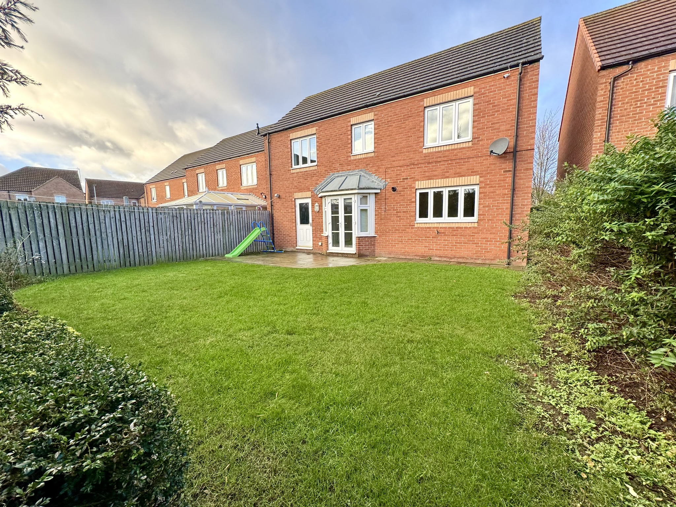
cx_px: 338
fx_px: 273
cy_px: 254
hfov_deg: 102.1
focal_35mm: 14
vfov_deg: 85.7
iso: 40
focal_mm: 2.22
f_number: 2.2
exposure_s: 1/181
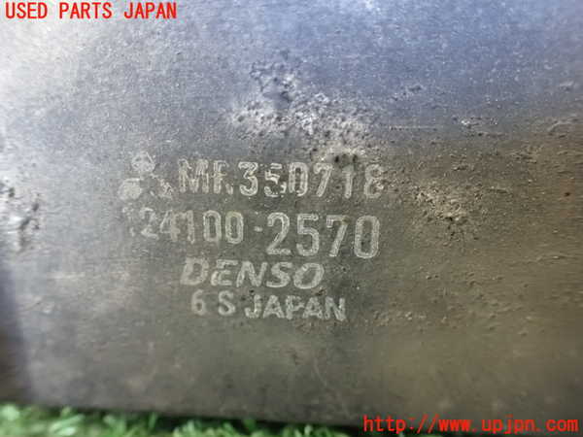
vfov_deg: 46.8
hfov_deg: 60.0
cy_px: 218
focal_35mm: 30
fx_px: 505
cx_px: 292
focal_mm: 5.4
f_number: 2.3
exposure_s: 1/25
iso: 1600
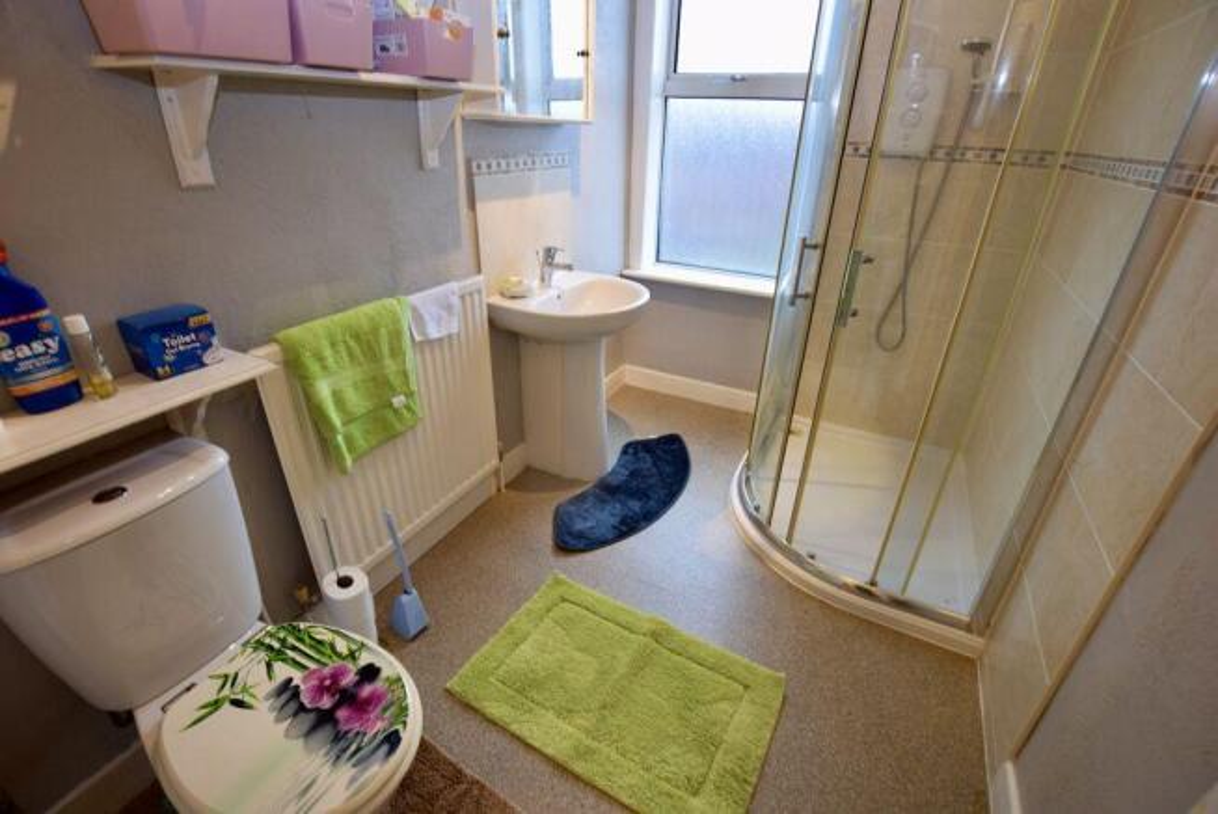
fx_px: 508
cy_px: 407
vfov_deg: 77.4
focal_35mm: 15
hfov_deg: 100.4
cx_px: 609
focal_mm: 10
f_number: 3.5
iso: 100
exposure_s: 1/8
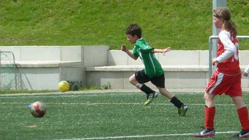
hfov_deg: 3.5
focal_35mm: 625
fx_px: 4127
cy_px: 31
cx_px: 230
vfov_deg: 1.9
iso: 200
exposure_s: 1/1000
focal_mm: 49.2
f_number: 4.9
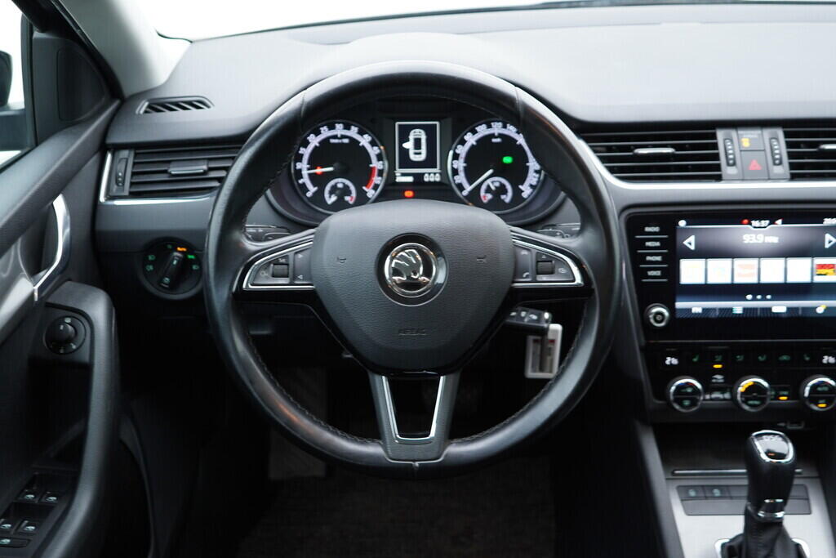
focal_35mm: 36
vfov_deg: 36.9
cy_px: 279
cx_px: 418
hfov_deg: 53.1
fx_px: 836
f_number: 2.8
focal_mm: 24
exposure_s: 1/40
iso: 320
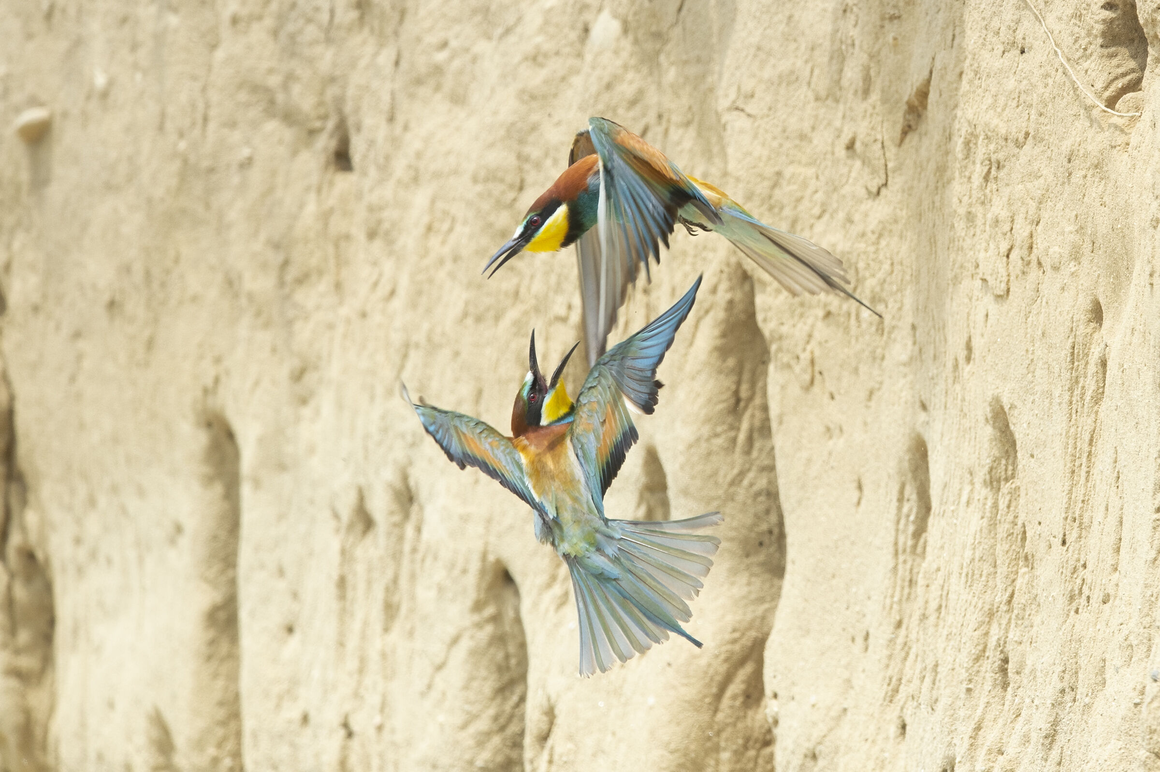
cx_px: 580
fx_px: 27371
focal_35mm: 850
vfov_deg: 1.6
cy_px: 386
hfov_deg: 2.4
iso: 2000
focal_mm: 850
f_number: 7.1
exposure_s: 1/2500
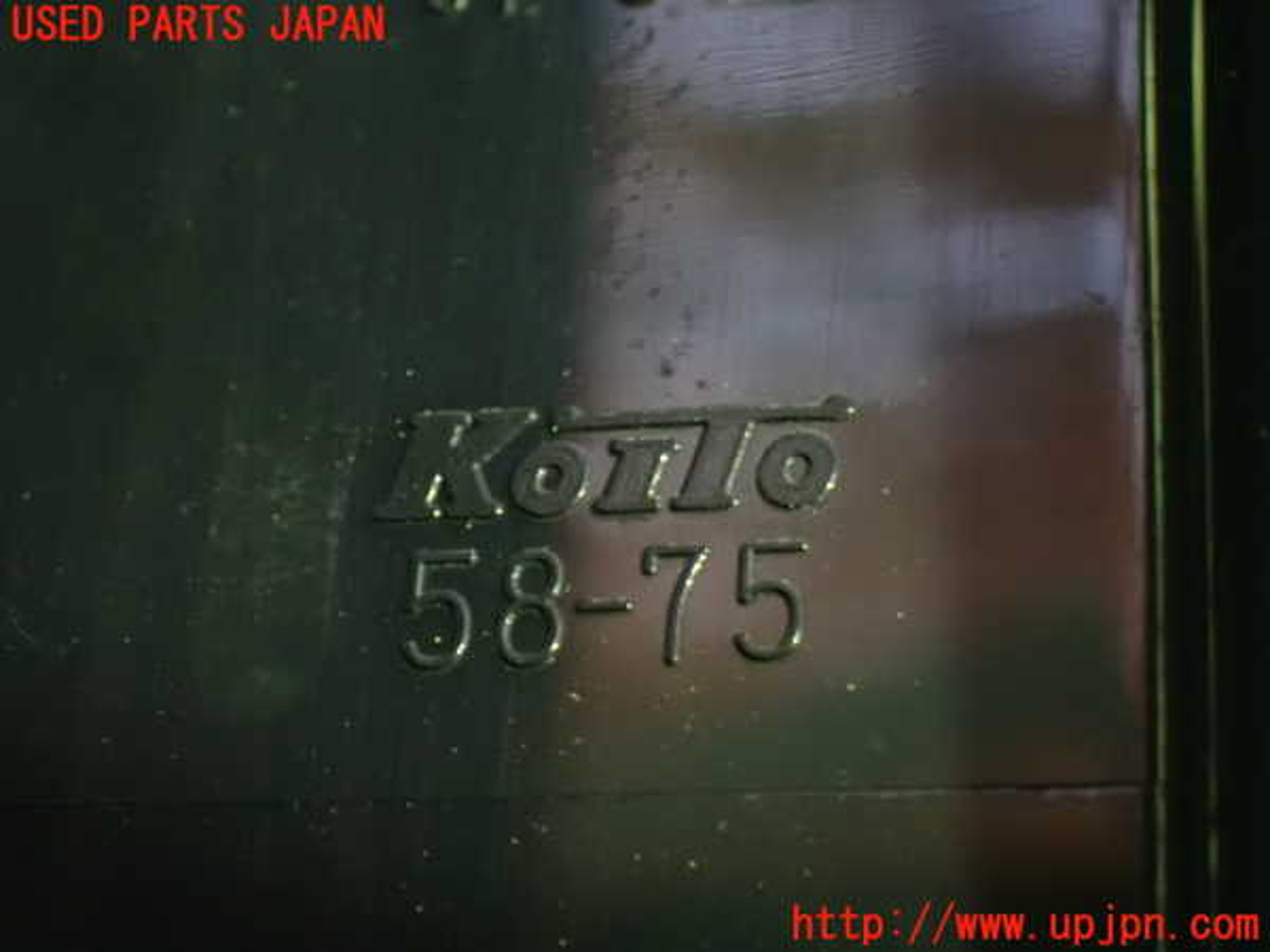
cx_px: 635
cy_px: 476
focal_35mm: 100
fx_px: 3669
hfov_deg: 19.6
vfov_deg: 14.8
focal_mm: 18
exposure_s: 1/8
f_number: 4.9
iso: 1600
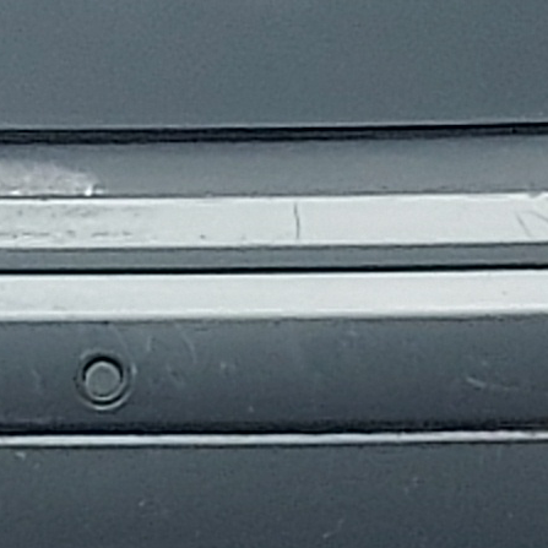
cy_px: -289
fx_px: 3403
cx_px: -15
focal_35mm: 190
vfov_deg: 9.0
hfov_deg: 9.1
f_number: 1.8
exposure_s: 1/327
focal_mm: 4.6
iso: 40
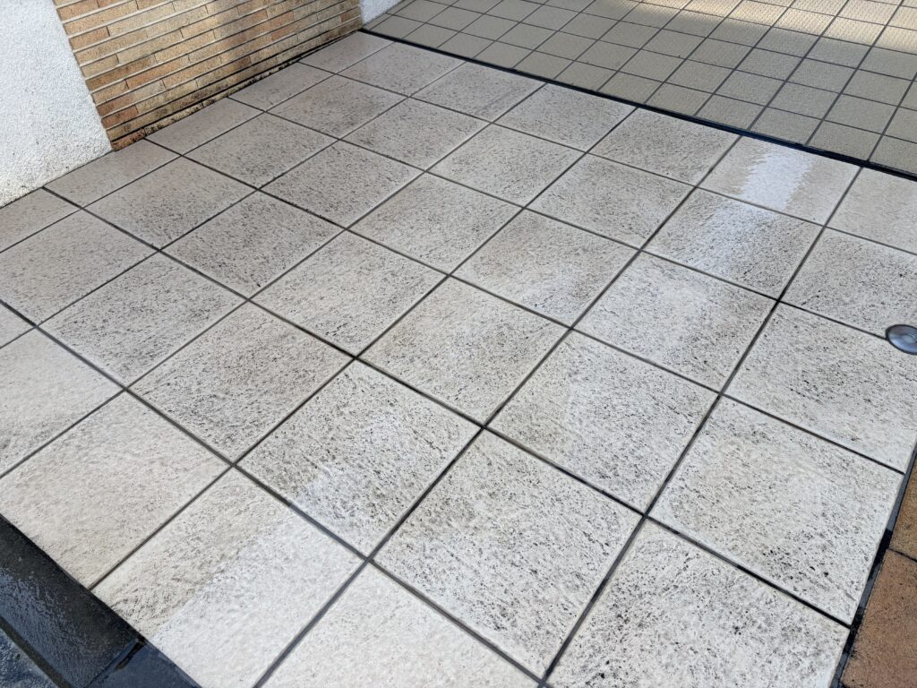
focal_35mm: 26
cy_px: 344
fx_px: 689
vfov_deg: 53.1
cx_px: 458
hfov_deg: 67.3
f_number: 1.6
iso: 50
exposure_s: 1/629
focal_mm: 5.96
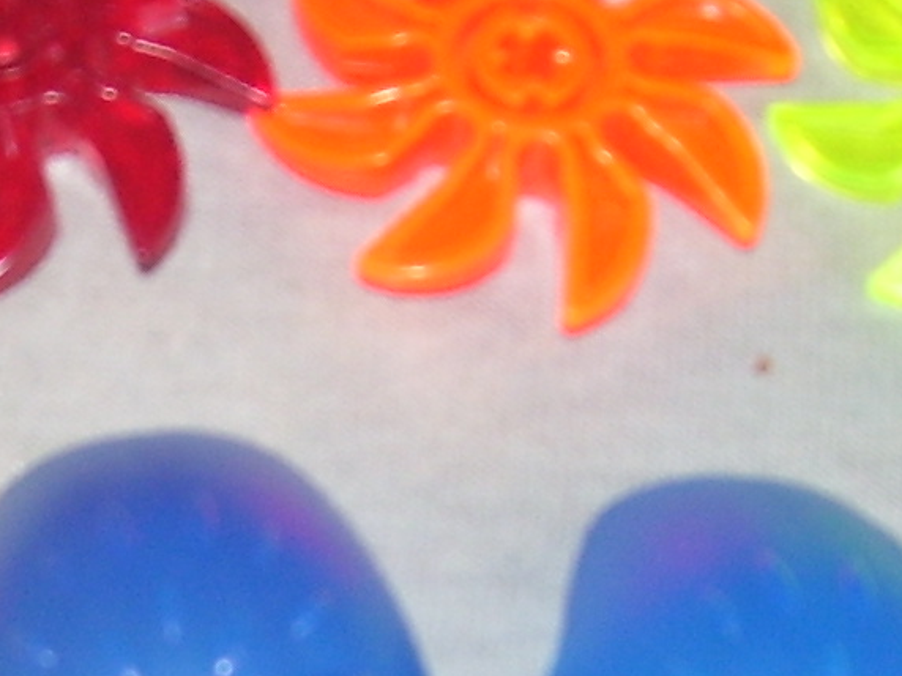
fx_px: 3778
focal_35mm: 145
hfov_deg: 13.4
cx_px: -13
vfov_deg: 9.9
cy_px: 986
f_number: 2.7
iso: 80
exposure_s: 1/60
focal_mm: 6
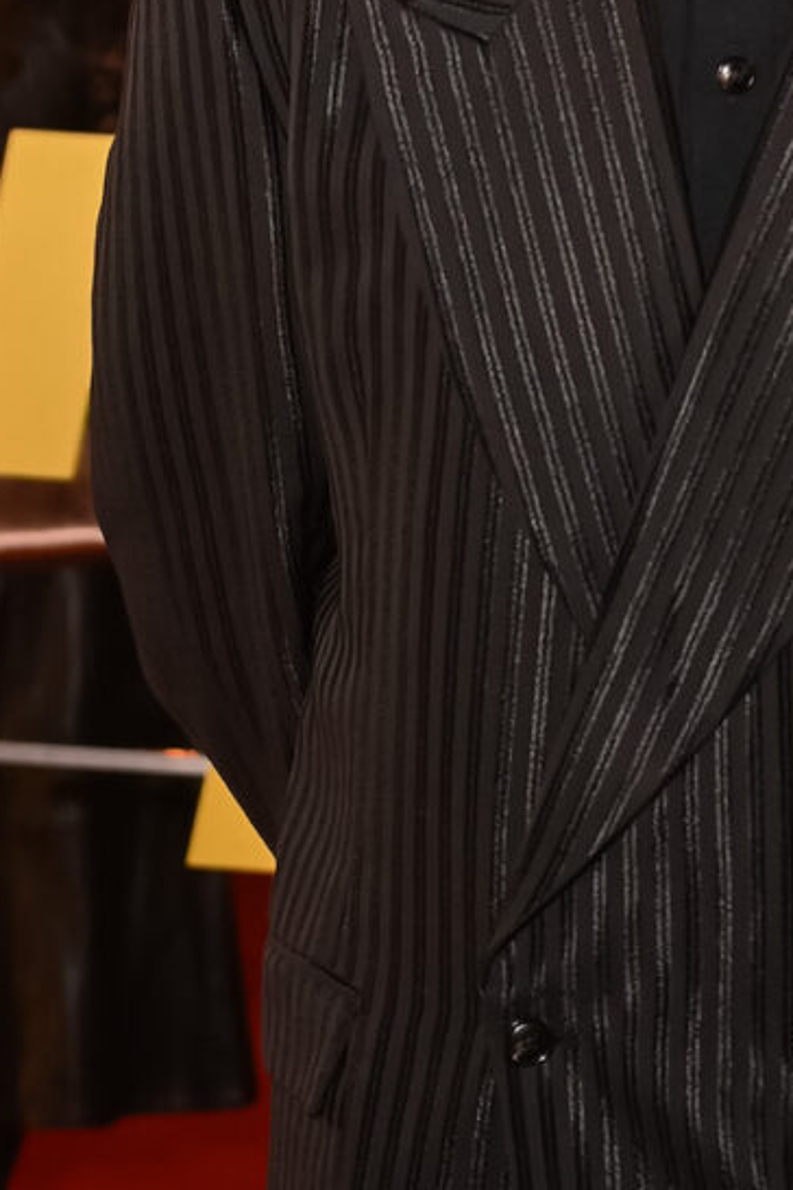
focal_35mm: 135
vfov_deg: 15.2
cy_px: 458
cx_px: 704
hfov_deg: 10.1
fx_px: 4460
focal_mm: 48
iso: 1250
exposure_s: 1/400
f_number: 4
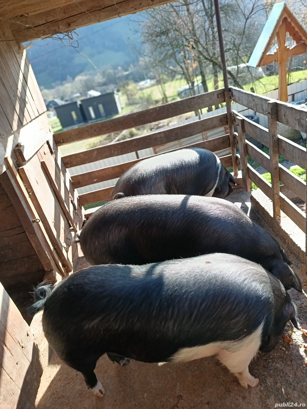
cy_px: 204
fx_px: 284
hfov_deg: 56.8
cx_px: 154
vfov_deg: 71.6
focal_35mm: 24
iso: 200
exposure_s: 1/100
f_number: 4
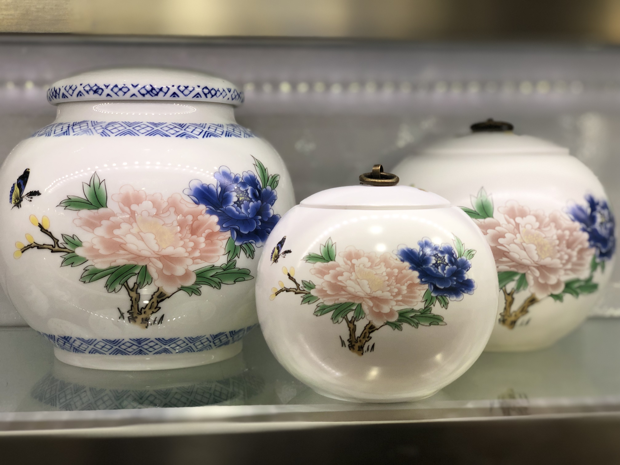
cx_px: 310
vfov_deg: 28.0
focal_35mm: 52
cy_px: 232
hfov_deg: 36.8
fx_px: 931
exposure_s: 1/60
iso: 32
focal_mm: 6
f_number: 2.4
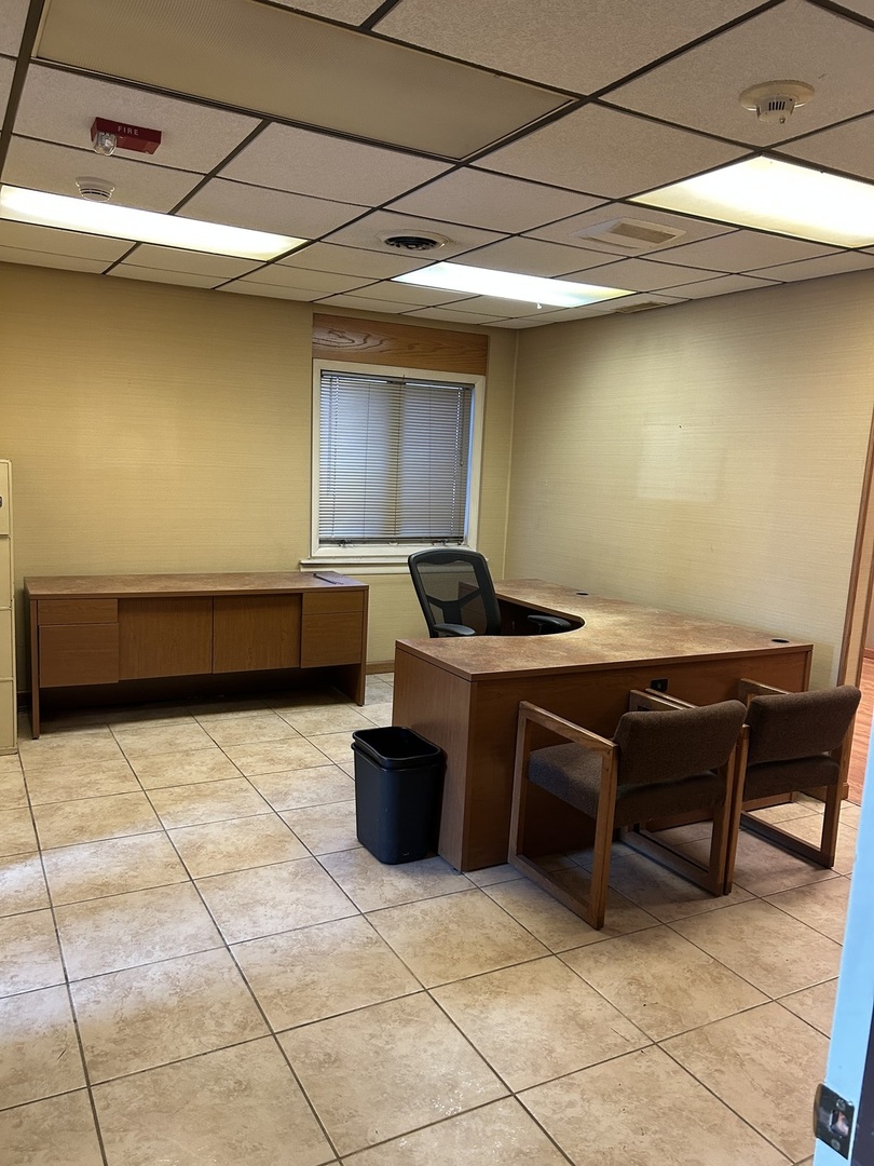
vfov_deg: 67.3
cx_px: 437
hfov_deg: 53.1
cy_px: 583
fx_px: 875
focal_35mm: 26
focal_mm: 5.7
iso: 200
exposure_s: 1/60
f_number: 1.5
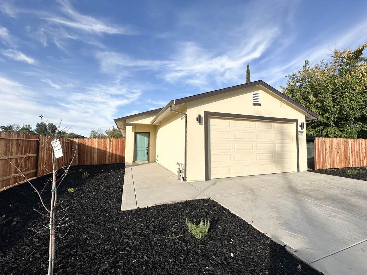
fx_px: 148
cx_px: 184
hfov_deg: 102.1
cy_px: 138
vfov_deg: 85.7
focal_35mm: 14
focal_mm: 2.22
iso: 40
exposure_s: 1/1500
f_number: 2.2
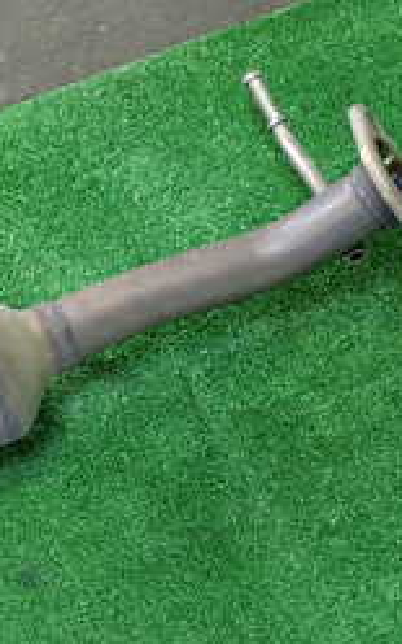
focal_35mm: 77
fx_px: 1350
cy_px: 418
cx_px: -31
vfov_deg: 26.7
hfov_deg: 16.5
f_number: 2.3
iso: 250
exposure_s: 1/30
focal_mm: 5.4
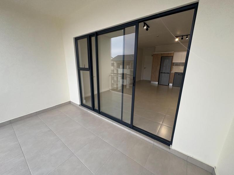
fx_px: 95
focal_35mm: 14
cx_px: 117
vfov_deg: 85.7
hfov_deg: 102.1
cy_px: 88
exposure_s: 1/99
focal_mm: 2.22
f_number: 2.2
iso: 160
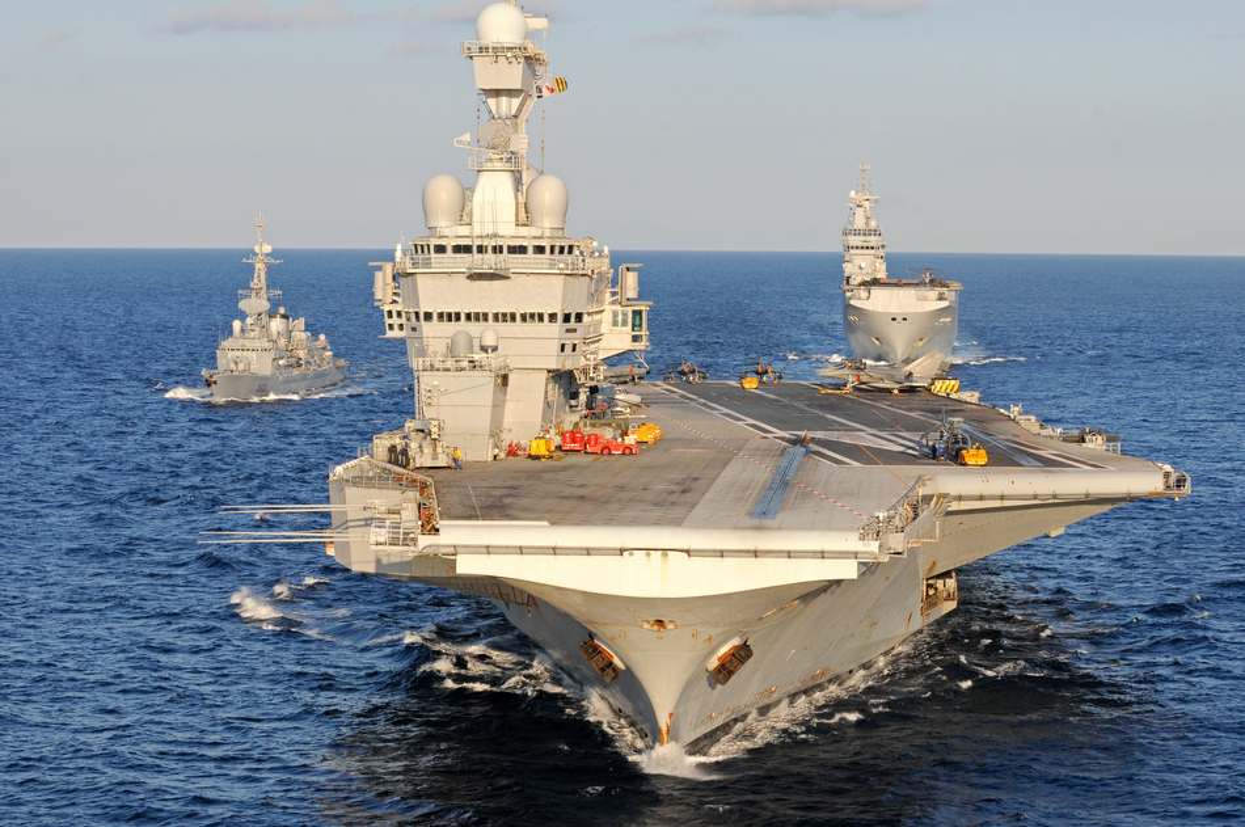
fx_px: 3627
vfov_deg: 13.0
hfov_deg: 19.5
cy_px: 414
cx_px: 622
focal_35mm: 105
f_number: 13
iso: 640
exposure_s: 1/400
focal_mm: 70
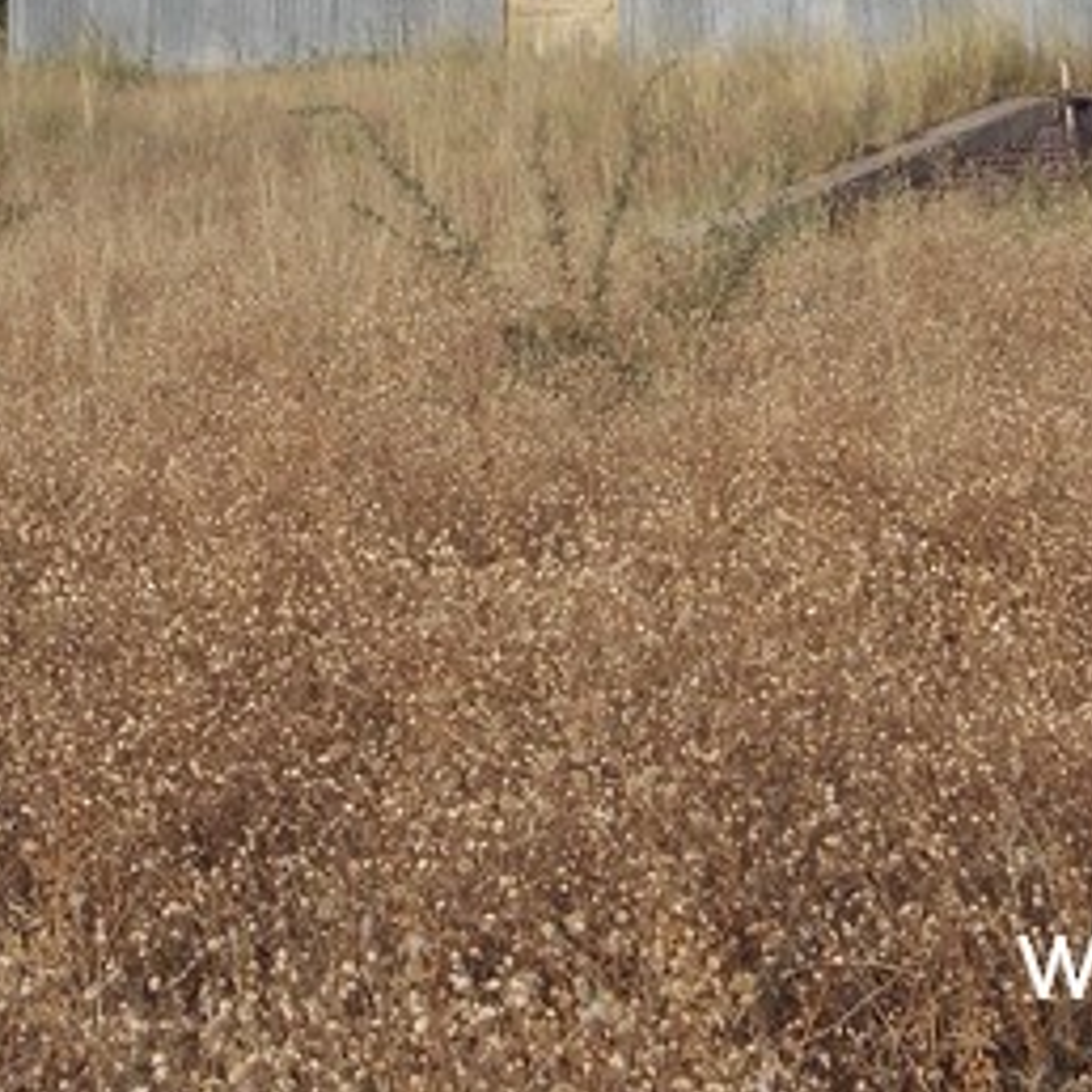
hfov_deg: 8.1
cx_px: 885
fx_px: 7673
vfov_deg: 8.1
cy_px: -97
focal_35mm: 215
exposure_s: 1/125
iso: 80
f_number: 9.6
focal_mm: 11.6
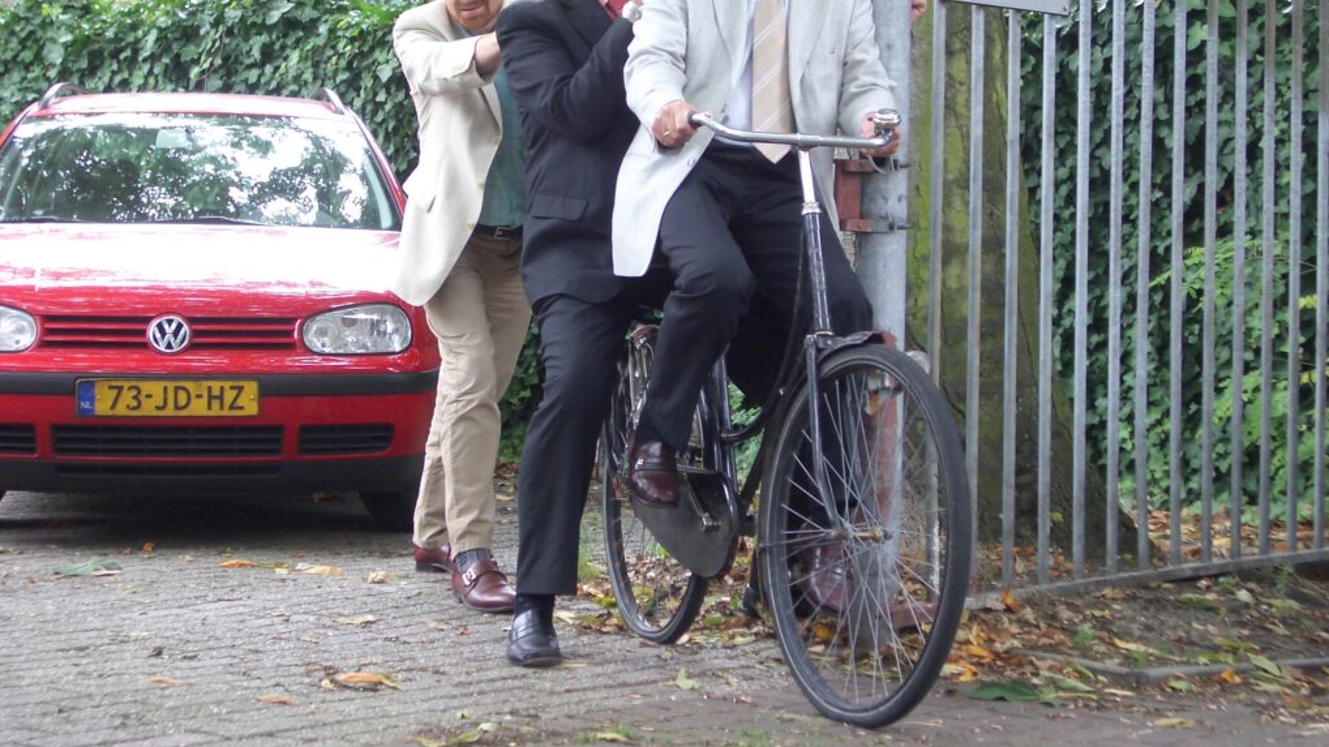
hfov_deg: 26.2
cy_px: 308
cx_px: 665
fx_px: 2854
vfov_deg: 14.9
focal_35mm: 81
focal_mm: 12.2
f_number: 3.9
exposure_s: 1/50
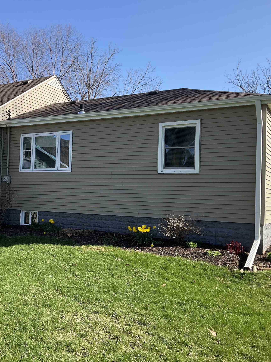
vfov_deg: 47.9
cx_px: 80
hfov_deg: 36.3
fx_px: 407
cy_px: 180
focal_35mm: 39
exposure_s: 1/869
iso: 25
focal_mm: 3
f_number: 1.8
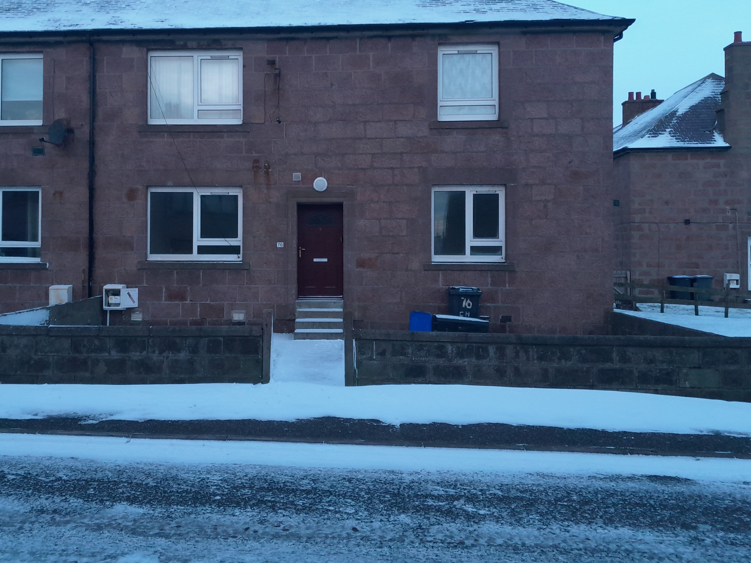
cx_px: 295
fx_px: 694
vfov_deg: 44.1
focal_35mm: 32
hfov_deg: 56.3
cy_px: 243
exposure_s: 1/50
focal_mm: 4
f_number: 1.8
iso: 160
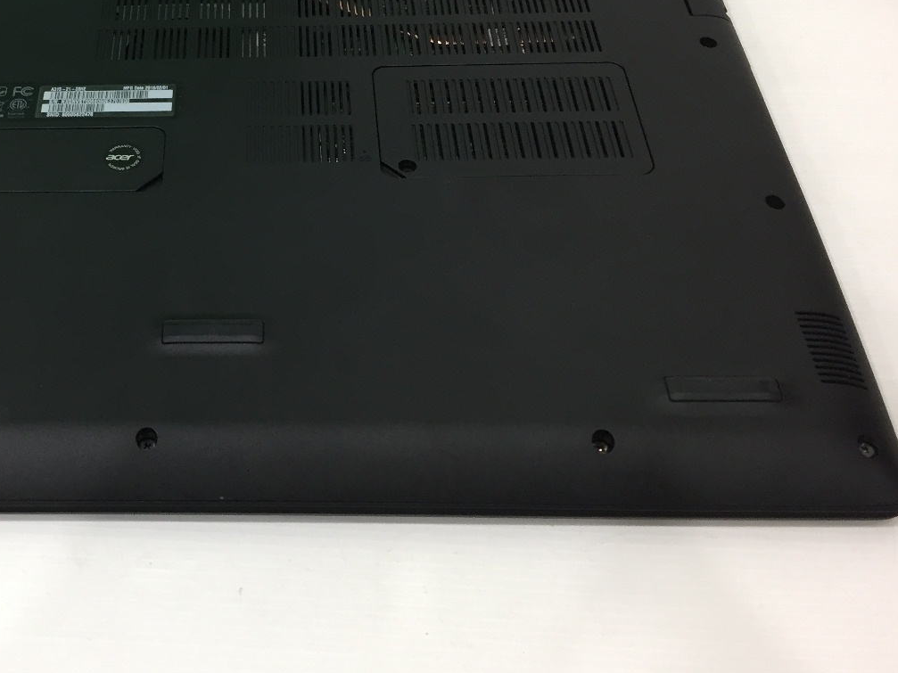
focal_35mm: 47
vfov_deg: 30.3
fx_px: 1219
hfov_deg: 39.1
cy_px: 165
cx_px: 201
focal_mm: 4.15
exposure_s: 1/33
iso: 125
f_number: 2.2
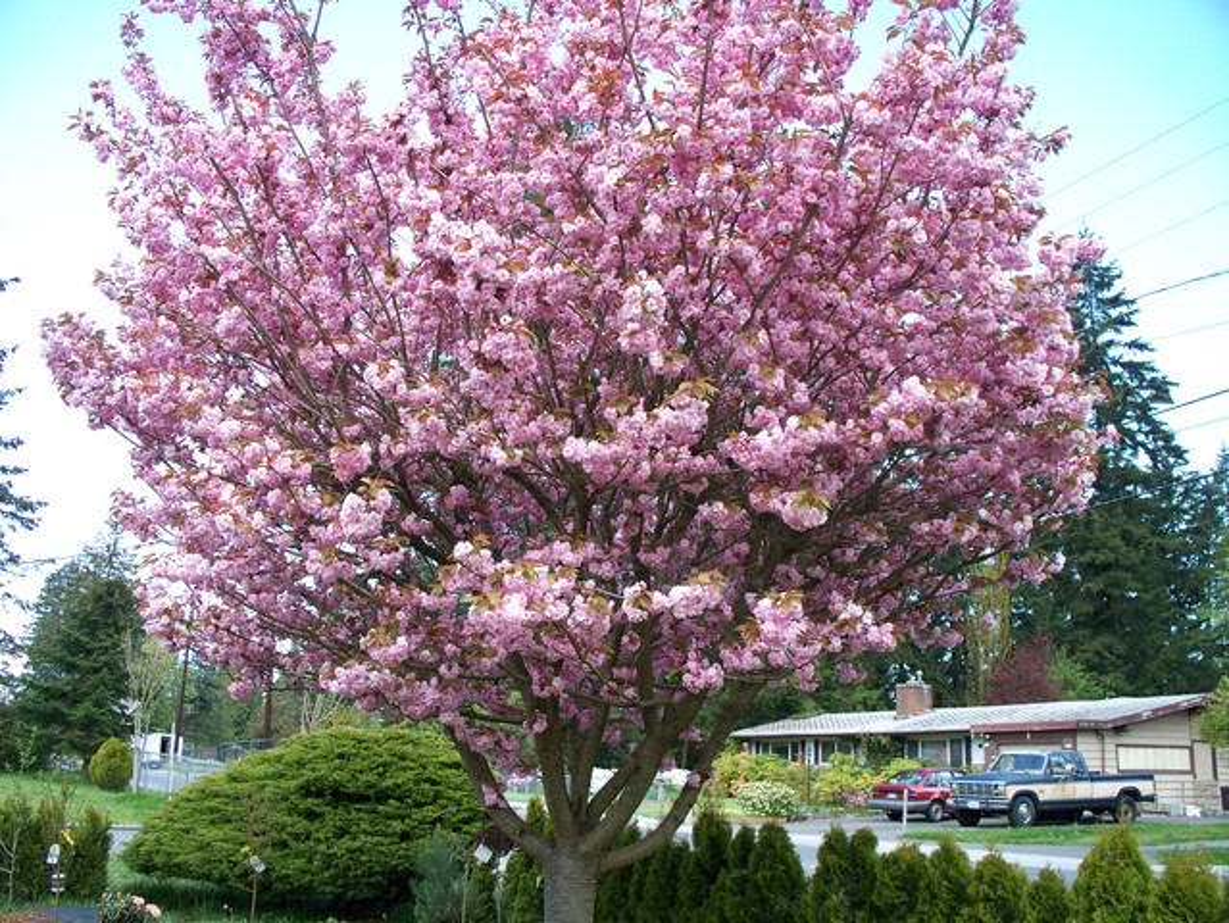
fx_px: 1279
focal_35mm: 36
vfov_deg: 39.7
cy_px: 462
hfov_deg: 51.3
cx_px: 614
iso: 64
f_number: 2.8
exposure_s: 1/160
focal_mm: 7.54
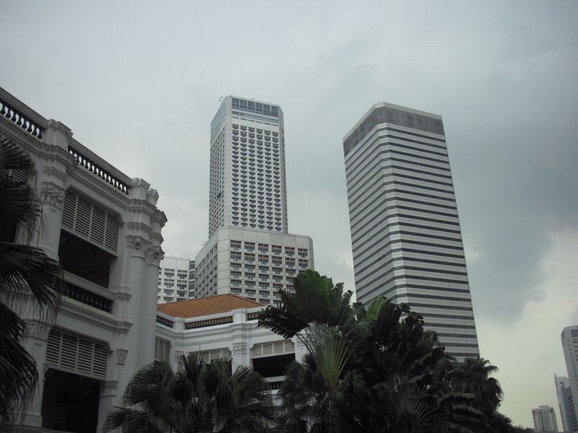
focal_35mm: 38
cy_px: 216
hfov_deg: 49.0
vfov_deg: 37.7
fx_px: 635
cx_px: 289
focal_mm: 6.2
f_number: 8
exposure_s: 1/160
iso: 100
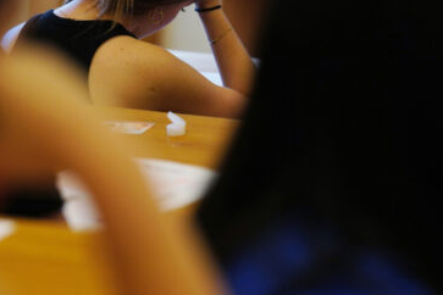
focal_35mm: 330
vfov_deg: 4.2
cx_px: 17
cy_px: 99
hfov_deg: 6.2
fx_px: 4061
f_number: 4.5
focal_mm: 156
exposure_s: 1/160
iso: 1250
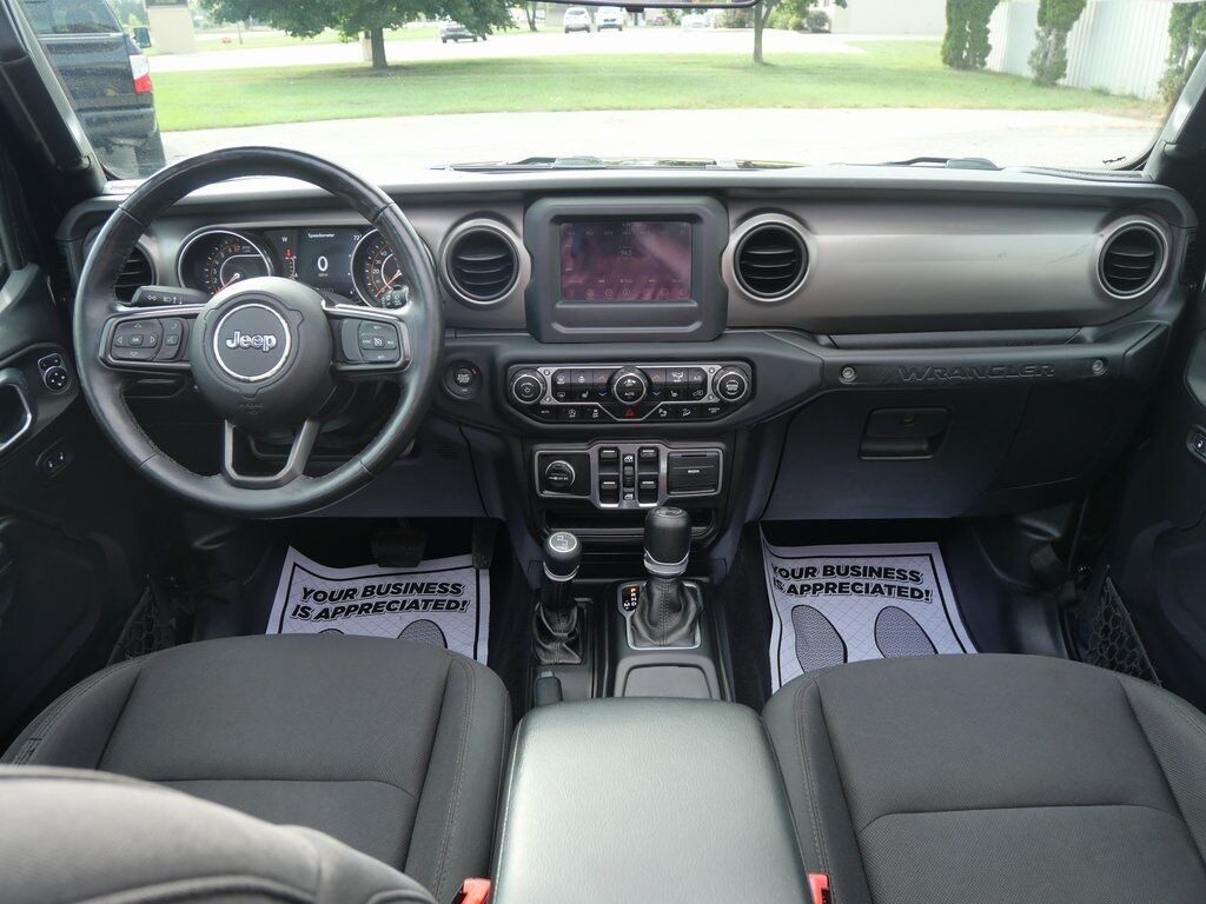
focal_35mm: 24
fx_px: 836
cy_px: 452
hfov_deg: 71.6
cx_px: 603
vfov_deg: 56.8
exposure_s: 1/125
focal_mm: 12
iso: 200
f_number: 4
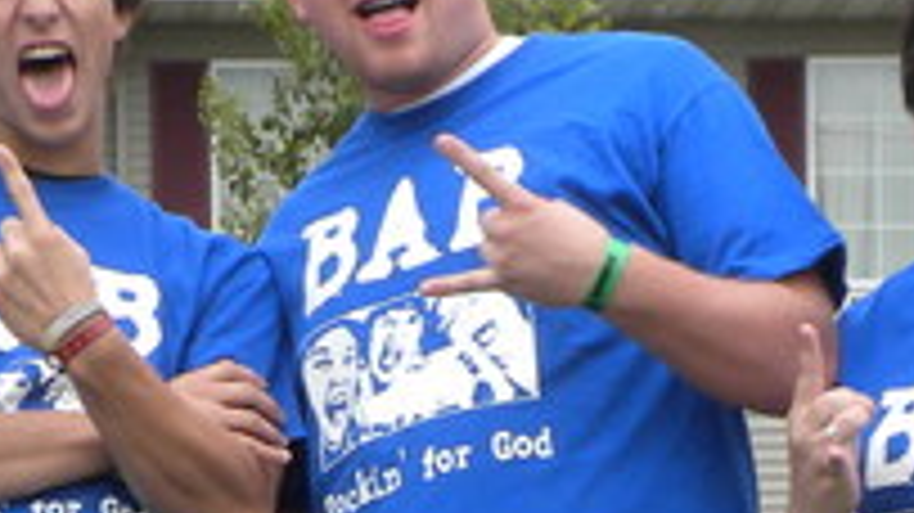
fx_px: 2641
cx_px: 322
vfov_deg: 11.1
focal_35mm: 109
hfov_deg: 19.6
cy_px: 376
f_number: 4.3
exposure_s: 1/346
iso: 64
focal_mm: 9.1
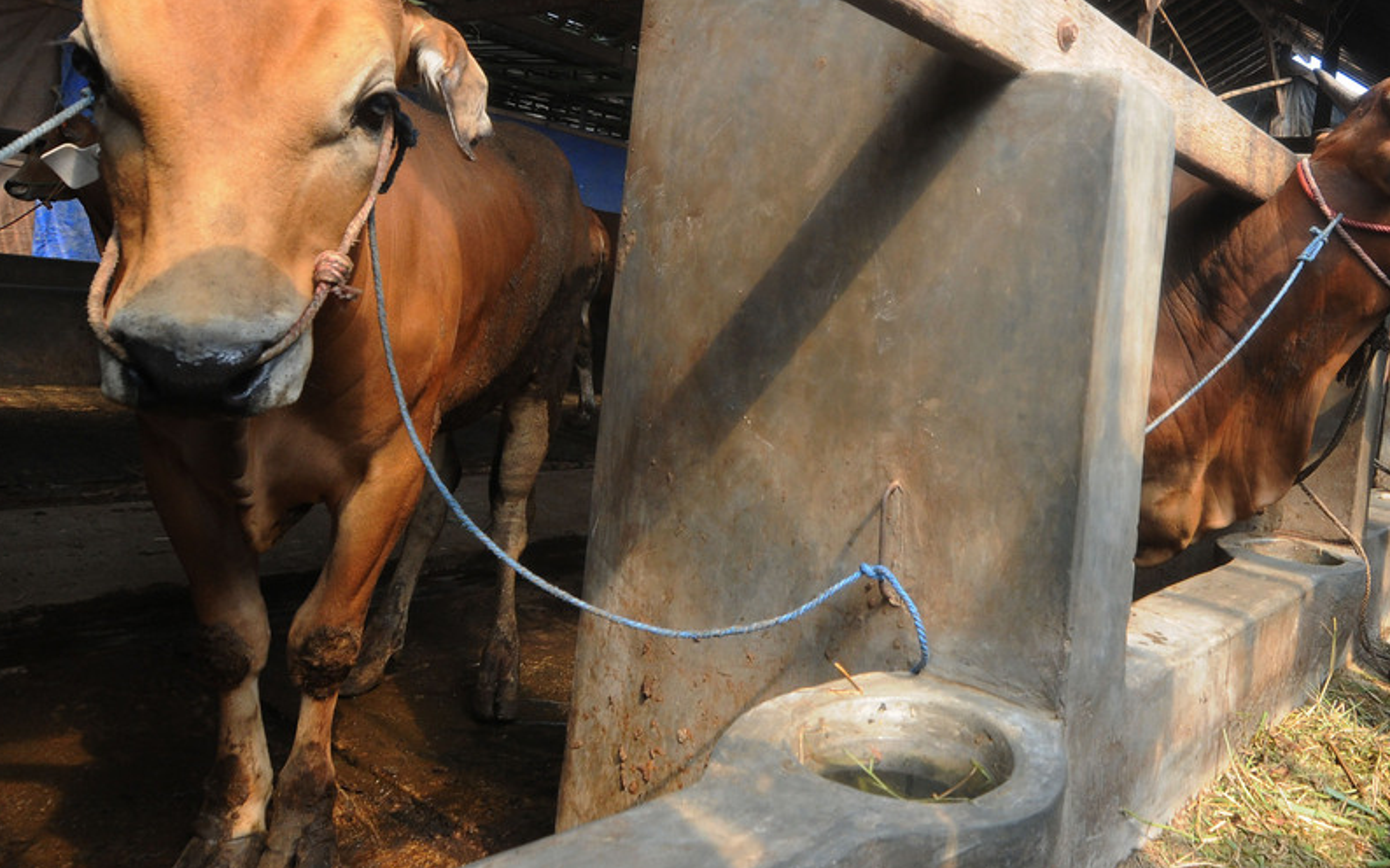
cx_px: 802
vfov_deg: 53.4
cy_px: 368
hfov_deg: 77.4
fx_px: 859
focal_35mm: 23
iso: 500
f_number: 6.3
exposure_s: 1/200
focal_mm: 11
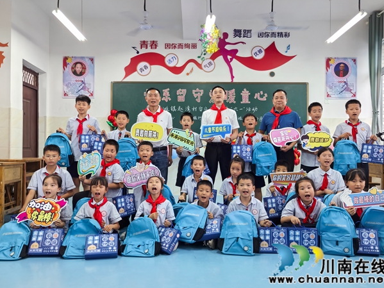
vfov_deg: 45.4
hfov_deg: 58.4
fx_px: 344
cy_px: 150
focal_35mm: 31
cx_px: 195
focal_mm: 5.52
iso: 200
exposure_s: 1/50
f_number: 1.9
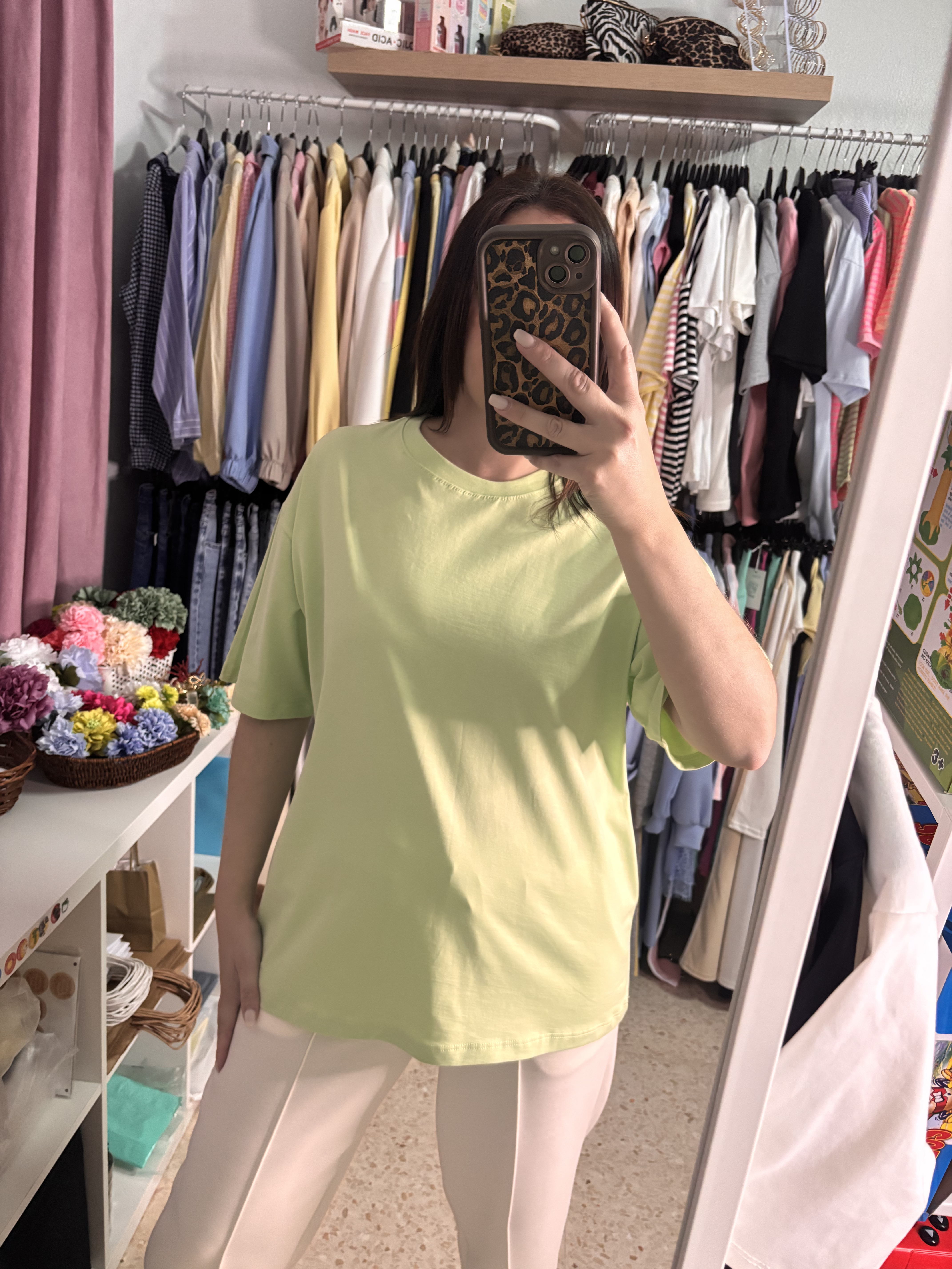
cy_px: 634
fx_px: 953
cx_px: 476
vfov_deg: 67.3
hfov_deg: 53.1
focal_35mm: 26
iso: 500
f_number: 1.6
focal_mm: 5.96
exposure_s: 1/50
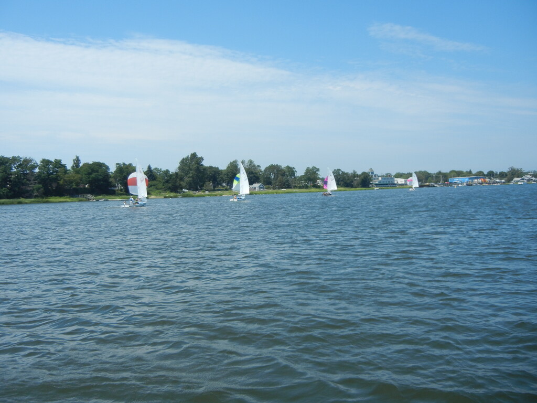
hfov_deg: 54.0
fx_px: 527
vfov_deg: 41.8
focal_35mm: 34
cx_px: 268
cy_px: 202
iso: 160
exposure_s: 1/382
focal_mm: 6.2
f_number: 7.2
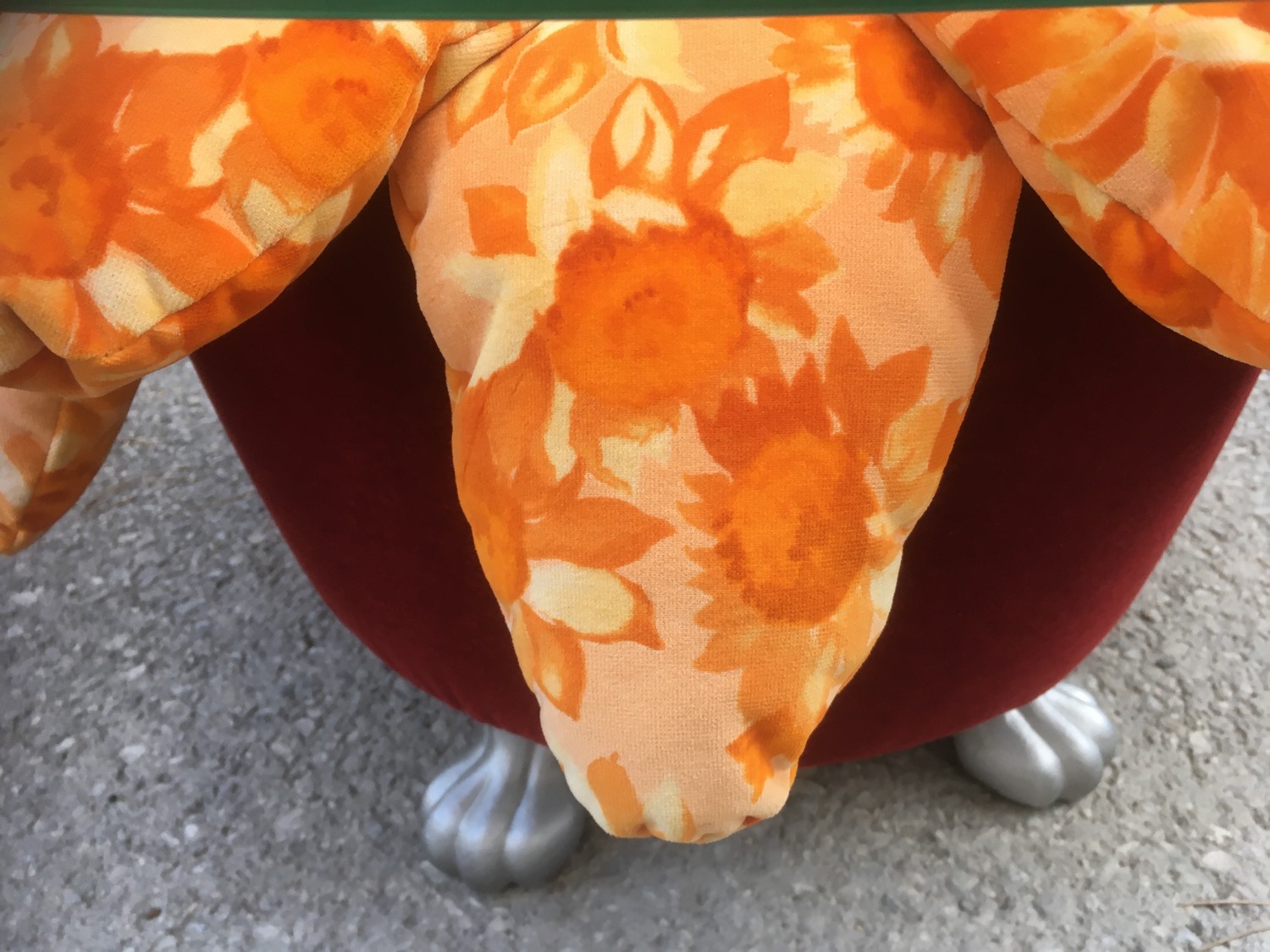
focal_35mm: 29
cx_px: 635
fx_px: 1064
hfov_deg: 61.7
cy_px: 476
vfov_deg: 48.2
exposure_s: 1/33
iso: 32
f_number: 2.2
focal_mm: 4.15
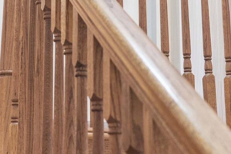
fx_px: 648
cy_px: 33
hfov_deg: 20.2
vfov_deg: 13.5
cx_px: 138
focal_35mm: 101
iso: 1000
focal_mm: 20
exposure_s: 1/80
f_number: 2.8
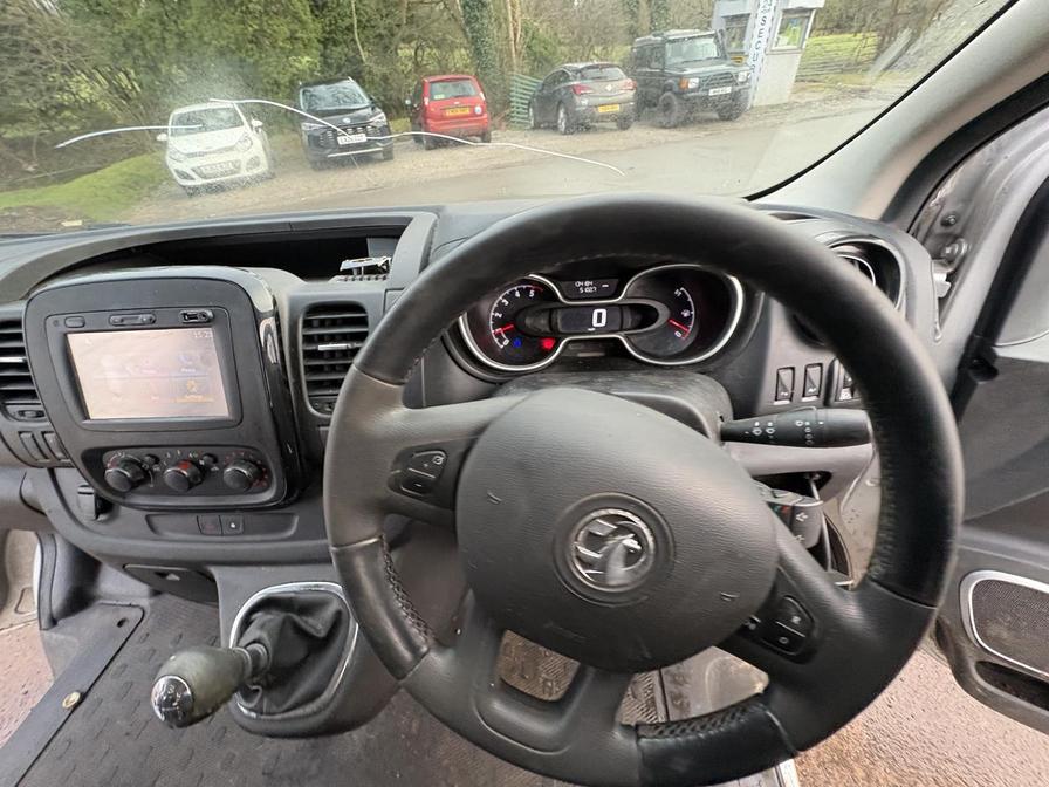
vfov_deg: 85.7
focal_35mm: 14
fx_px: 424
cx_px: 524
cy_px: 394
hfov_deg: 102.1
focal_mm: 2.22
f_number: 2.2
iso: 500
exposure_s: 1/60
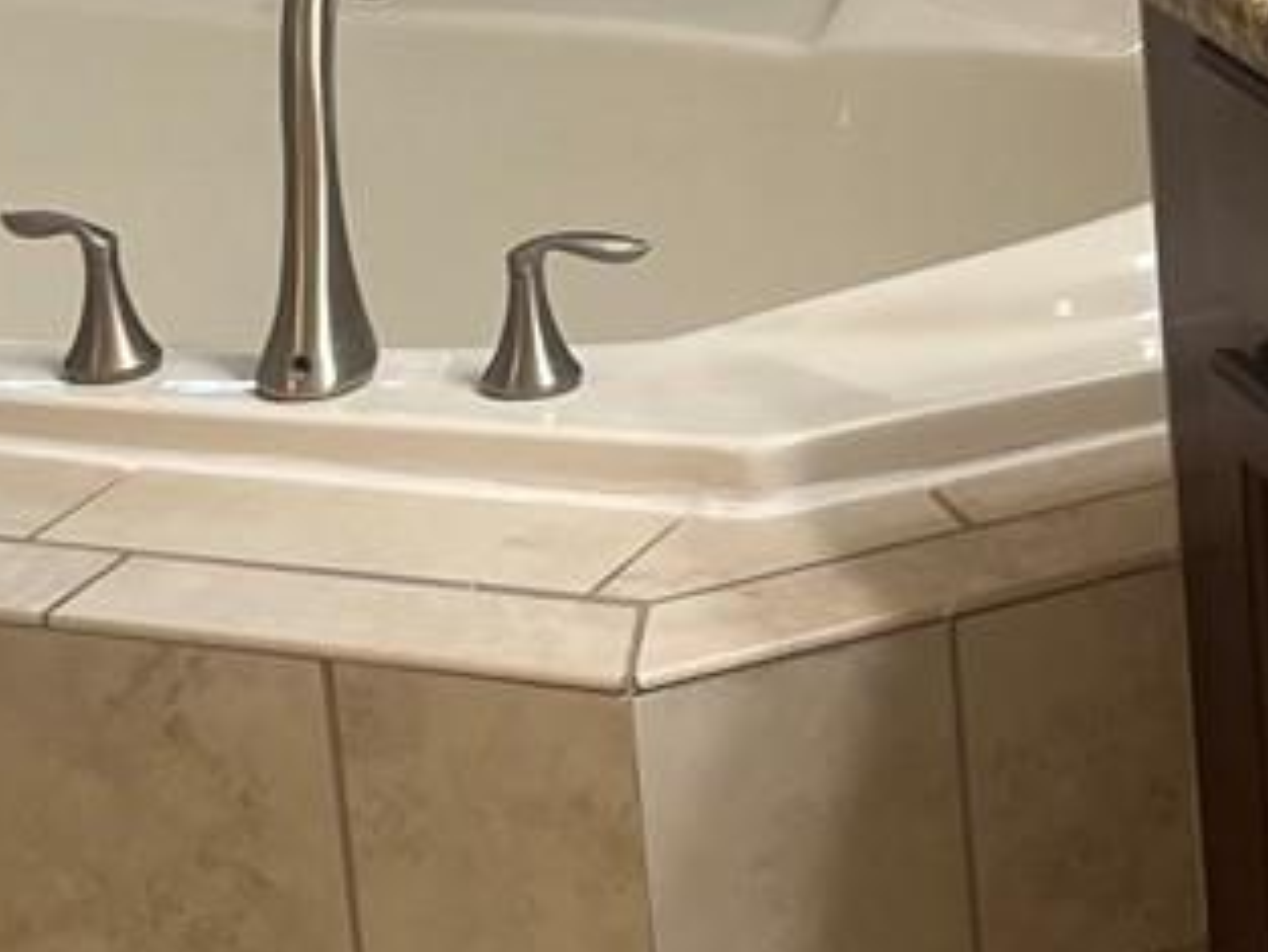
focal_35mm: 133
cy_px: -235
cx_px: 1248
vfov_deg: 10.9
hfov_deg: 14.6
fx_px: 4874
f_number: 1.6
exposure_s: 1/60
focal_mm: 5.1
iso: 80
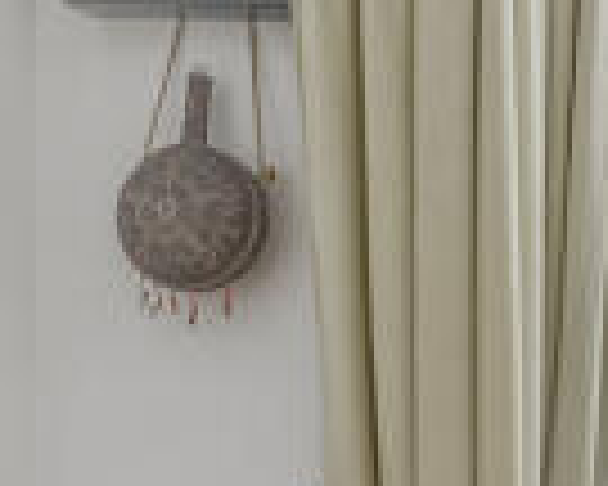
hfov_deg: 13.8
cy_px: 601
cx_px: 1369
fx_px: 1925
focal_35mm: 107
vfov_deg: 13.9
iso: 640
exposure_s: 1/40
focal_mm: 15
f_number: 5.6
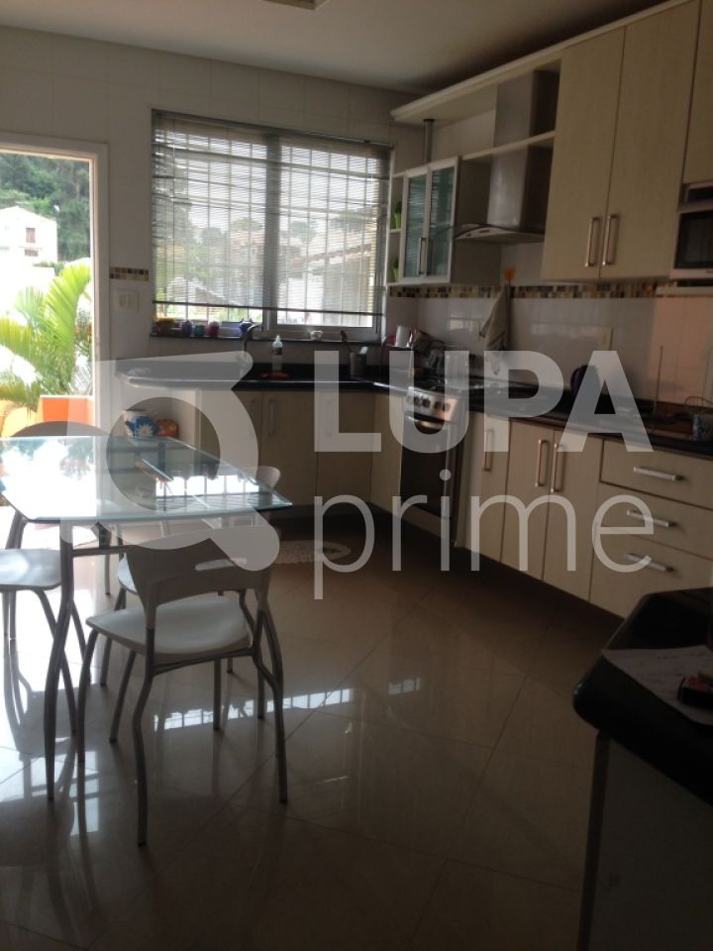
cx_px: 356
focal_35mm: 33
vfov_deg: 55.4
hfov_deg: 42.9
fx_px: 906
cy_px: 476
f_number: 2.4
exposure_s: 1/40
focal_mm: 4.12
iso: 50
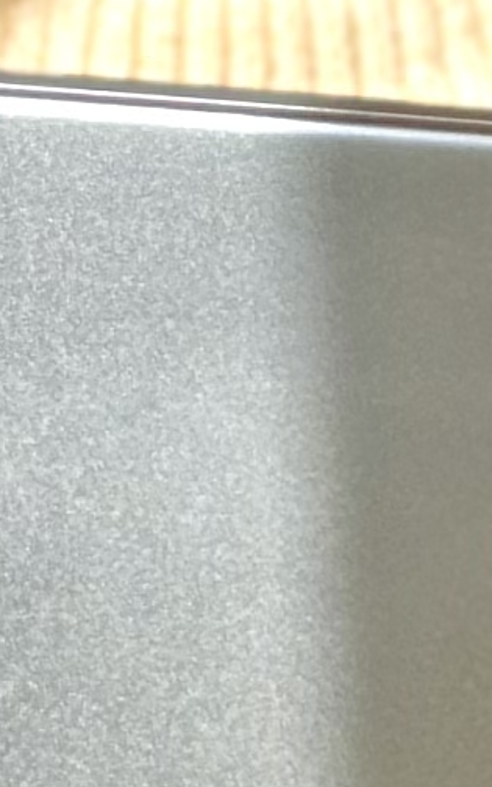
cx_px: 767
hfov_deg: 3.2
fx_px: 8732
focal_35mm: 407
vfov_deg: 5.0
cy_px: -1168
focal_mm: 6.86
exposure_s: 1/631
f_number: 1.78
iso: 80
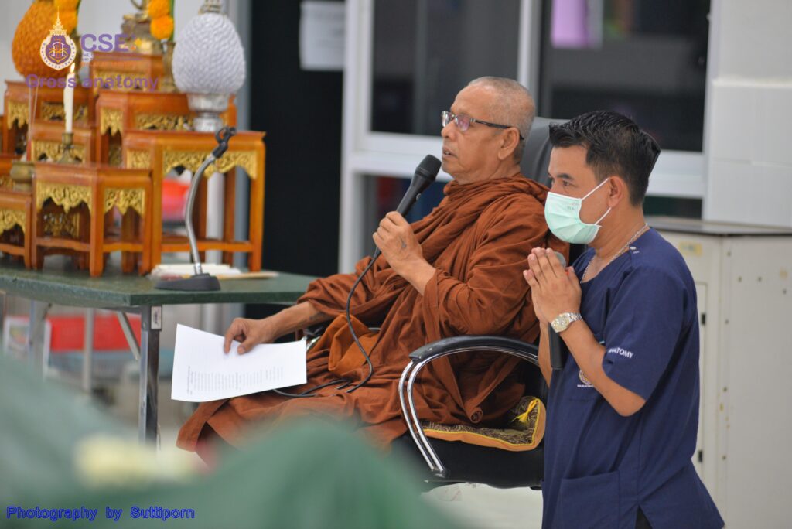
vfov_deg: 6.9
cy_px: 264
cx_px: 396
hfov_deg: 10.3
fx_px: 4402
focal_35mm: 200
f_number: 2.8
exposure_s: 1/320
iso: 1600
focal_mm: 200
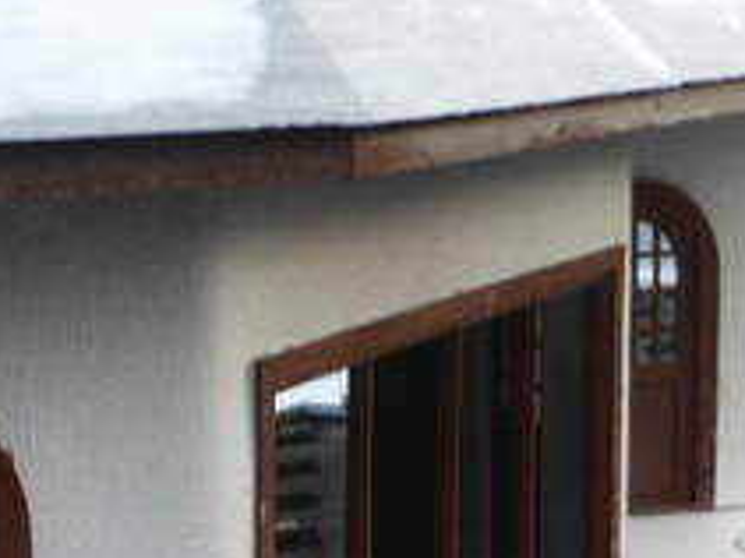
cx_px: 208
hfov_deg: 21.4
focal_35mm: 91
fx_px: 1957
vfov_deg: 16.2
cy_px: 392
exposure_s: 1/60
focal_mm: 4.3
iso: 100
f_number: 3.3
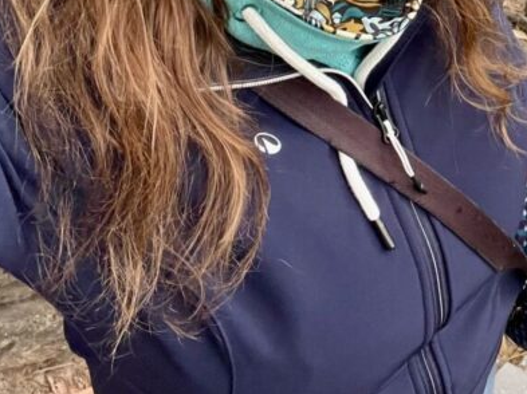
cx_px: 528
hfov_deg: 30.0
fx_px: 913
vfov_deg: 22.4
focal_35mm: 60
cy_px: -86
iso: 100
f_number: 2.2
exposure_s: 1/80
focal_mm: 2.71
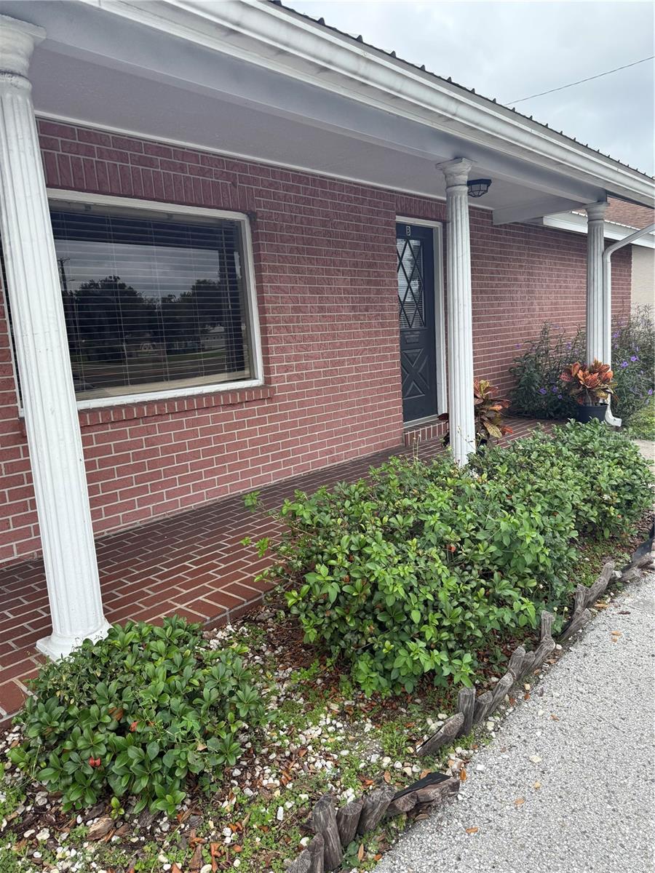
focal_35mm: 24
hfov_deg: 56.8
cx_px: 328
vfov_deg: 71.6
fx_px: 606
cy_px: 436
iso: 100
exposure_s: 1/1553
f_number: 1.78
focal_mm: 6.76
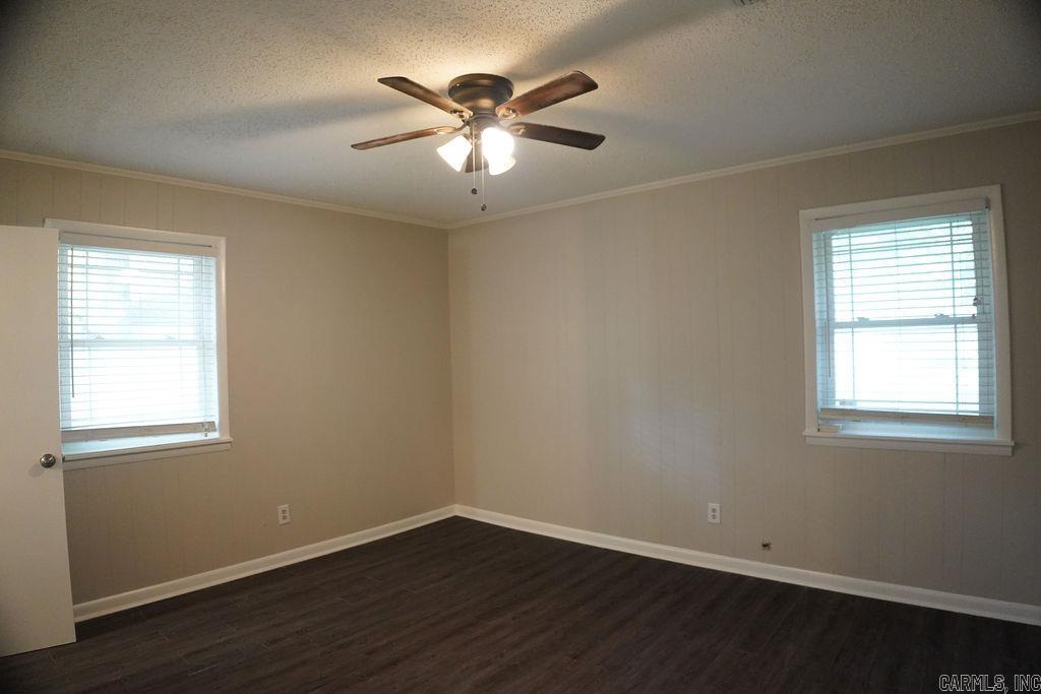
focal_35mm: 20
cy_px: 347
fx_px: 578
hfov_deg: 84.0
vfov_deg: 61.9
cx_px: 520
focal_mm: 20
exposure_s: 1/125
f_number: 2.8
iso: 6400
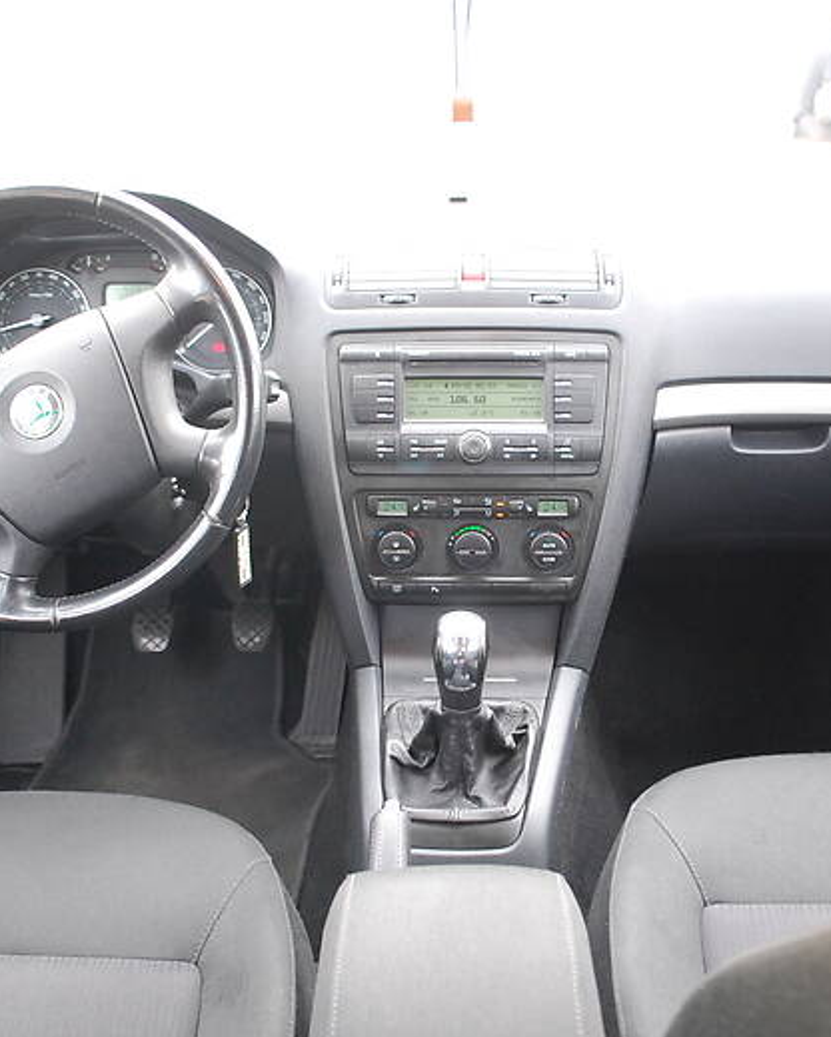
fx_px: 1198
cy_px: 529
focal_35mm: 39
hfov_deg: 38.2
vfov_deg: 46.8
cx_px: 382
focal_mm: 18
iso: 640
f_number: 3.5
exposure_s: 1/30
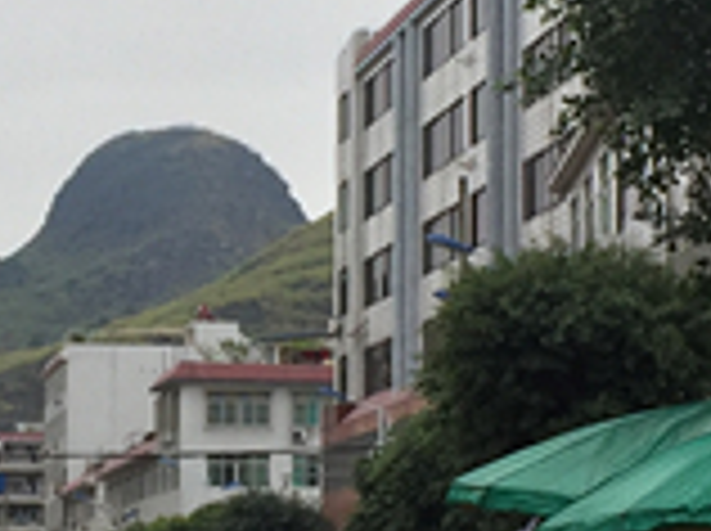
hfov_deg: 13.4
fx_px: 3015
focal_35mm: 147
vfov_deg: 10.0
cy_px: 392
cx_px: 117
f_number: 2.2
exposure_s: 1/514
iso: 32
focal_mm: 4.15
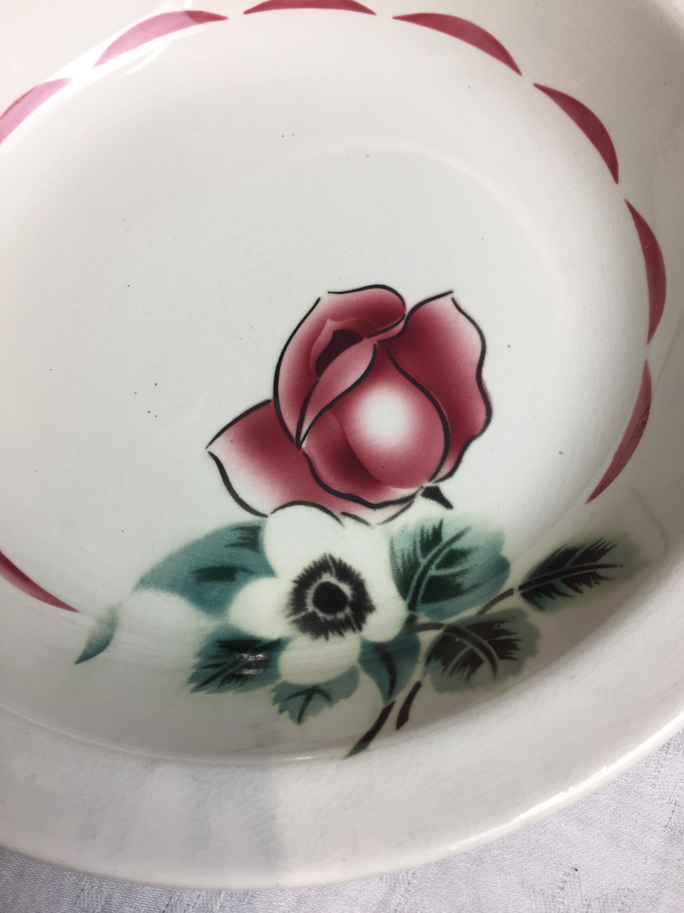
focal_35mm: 29
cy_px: 456
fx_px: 764
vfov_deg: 61.7
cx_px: 342
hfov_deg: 48.2
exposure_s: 1/50
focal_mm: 4.15
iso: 32
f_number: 2.2
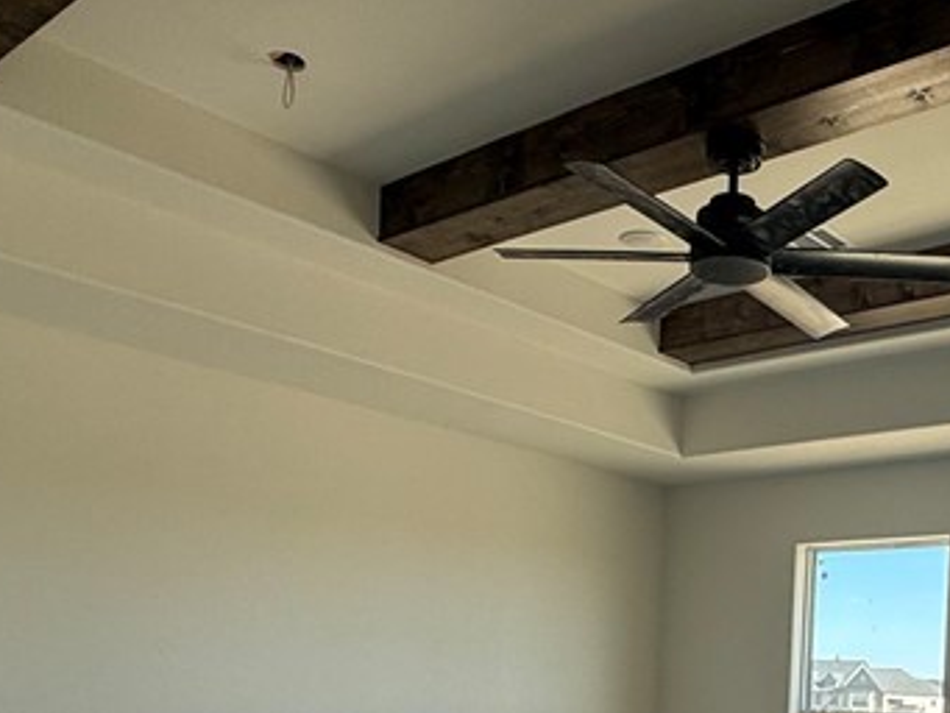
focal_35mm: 42
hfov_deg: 43.3
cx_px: 716
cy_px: 710
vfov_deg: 31.8
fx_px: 1153
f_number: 2.2
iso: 64
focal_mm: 2.22
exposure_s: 1/301
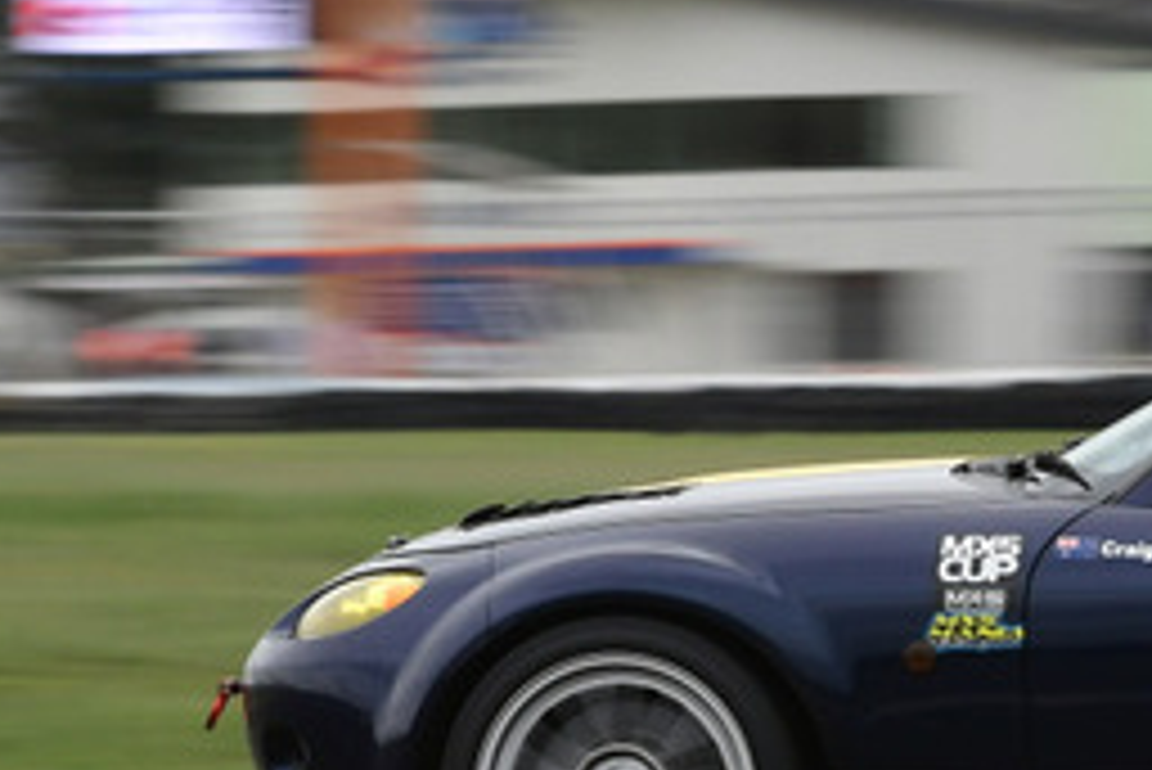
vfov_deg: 1.5
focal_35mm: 938
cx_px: 1656
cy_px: -59
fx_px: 30032
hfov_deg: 2.2
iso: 320
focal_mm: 200
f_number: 13
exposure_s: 1/160
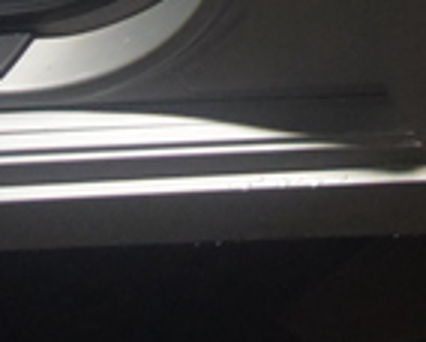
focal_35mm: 153
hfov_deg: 10.9
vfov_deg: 9.2
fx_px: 1932
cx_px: 978
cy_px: -448
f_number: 3.5
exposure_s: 1/125
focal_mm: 11
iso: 1250
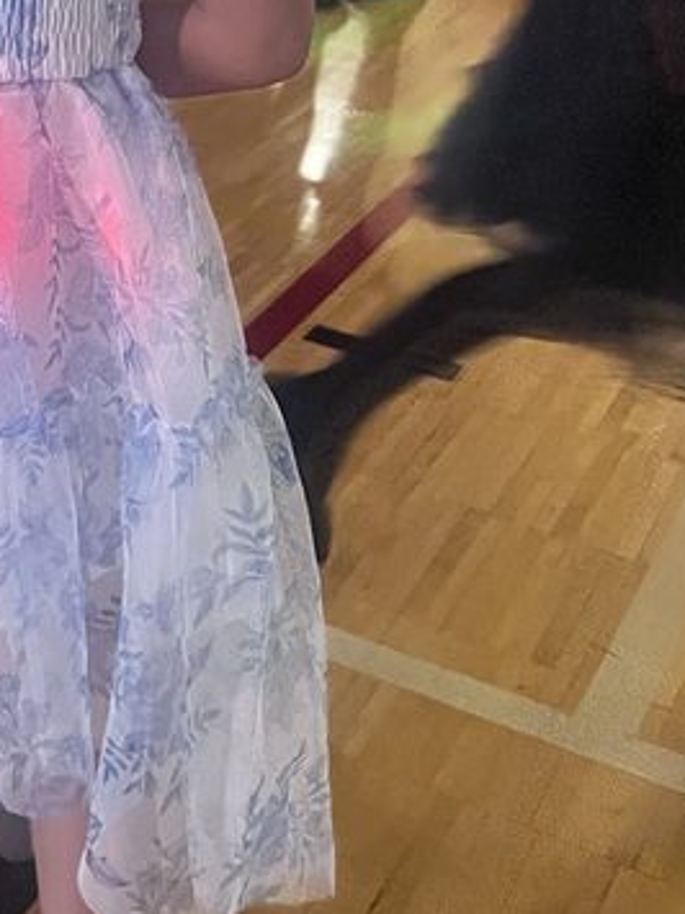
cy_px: -173
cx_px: -162
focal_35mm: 75
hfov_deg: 18.5
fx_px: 1980
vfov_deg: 23.8
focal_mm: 5.7
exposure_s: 1/45
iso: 500
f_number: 1.5
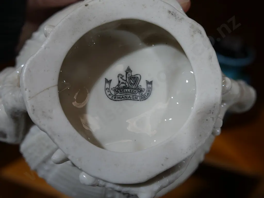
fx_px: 305
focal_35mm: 40
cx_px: 132
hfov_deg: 46.8
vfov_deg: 36.0
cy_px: 99
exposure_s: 1/60
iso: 200
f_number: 4.4
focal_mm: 20
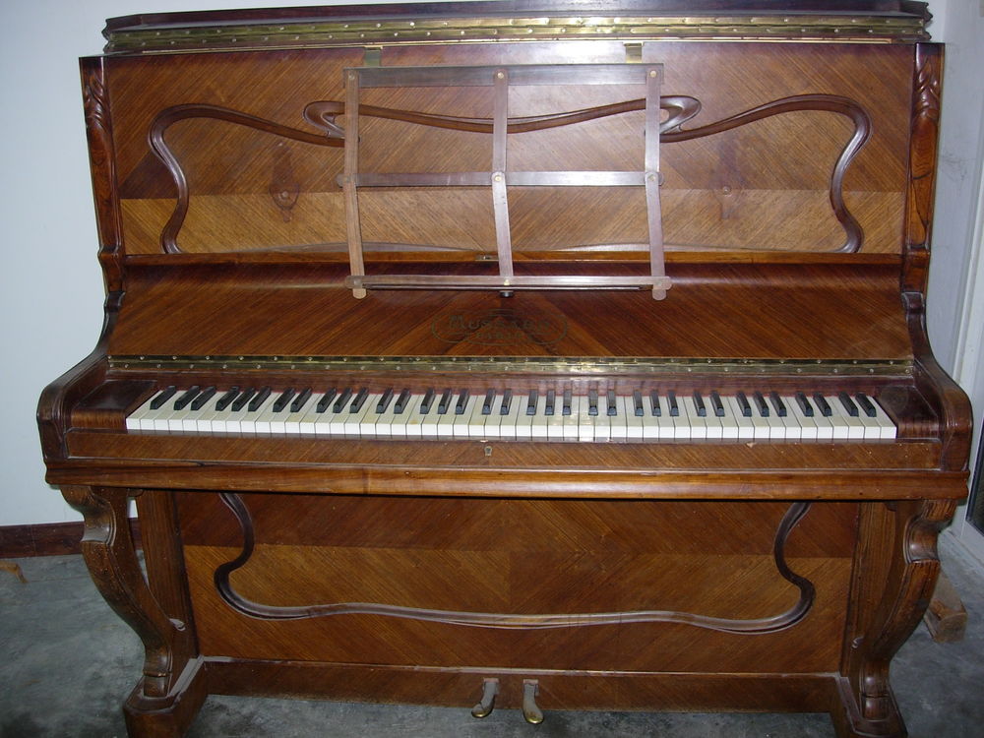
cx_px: 492
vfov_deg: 37.7
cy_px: 369
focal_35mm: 38
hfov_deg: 49.0
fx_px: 1080
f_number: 2.8
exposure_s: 1/64
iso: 79
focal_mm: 7.8
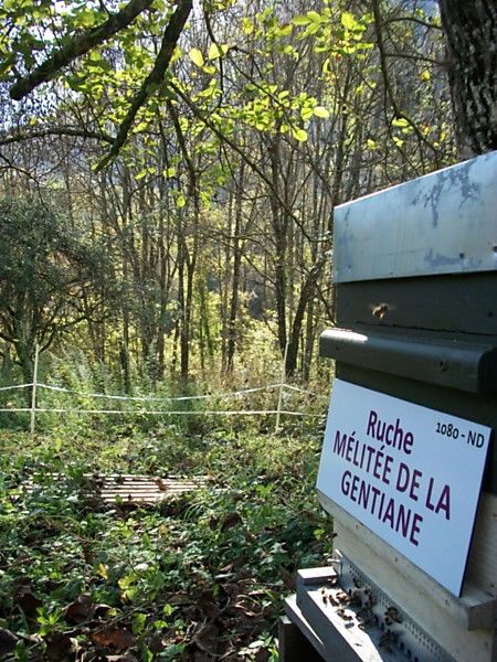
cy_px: 331
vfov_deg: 56.8
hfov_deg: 44.2
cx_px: 248
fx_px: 613
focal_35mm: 32
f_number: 2.9
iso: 80
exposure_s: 1/160
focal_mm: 5.7
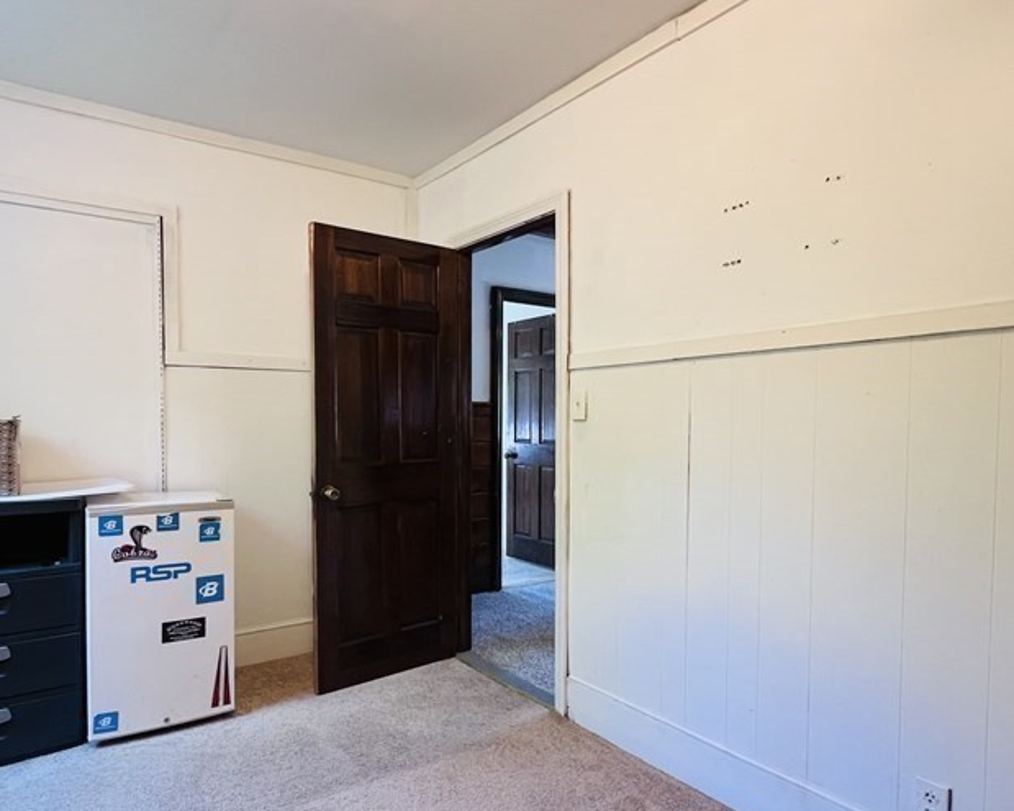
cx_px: 469
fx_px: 630
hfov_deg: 77.5
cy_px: 447
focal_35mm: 21
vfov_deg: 65.4
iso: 250
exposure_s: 1/60
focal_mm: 1.57
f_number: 1.8
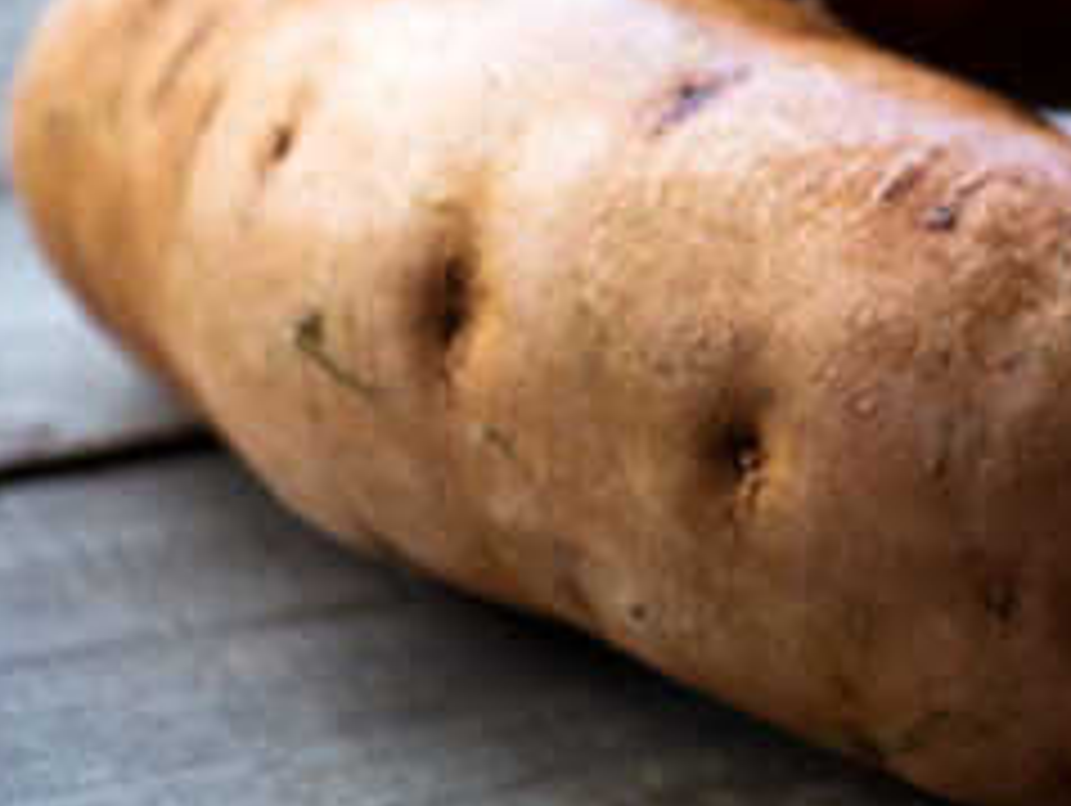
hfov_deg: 6.4
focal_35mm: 307
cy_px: 322
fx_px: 9508
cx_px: 1498
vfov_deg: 4.9
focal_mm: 70
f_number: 4.5
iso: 100
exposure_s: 1/50
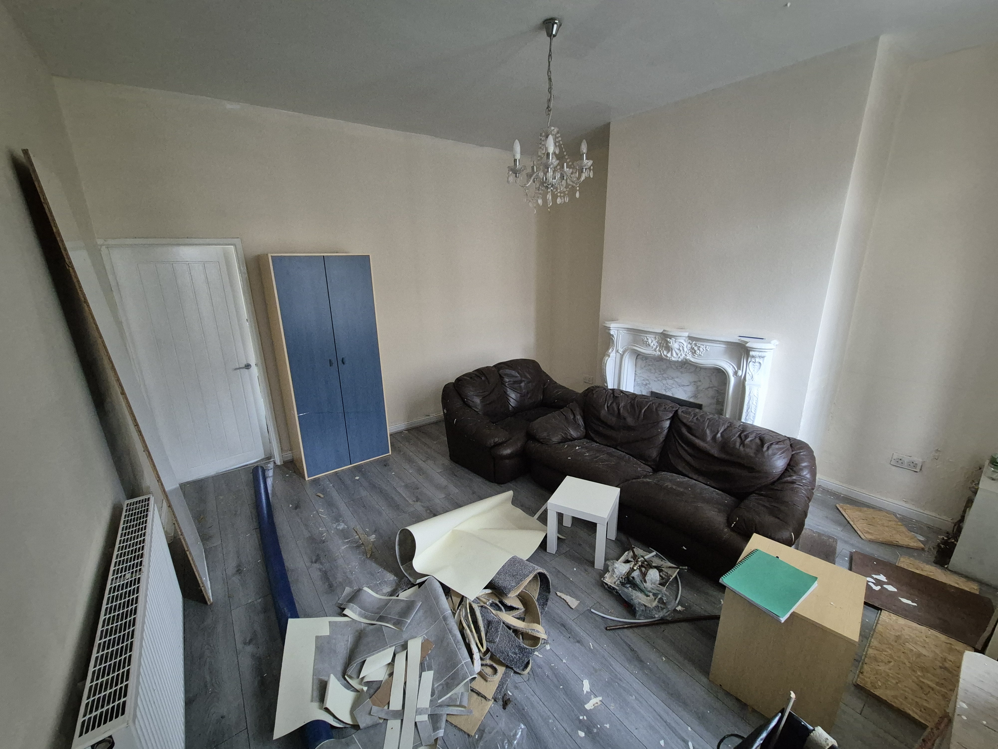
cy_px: 374
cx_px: 499
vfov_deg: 89.9
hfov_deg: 106.2
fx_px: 375
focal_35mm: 13
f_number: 2.2
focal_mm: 2.2
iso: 1250
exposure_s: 1/50
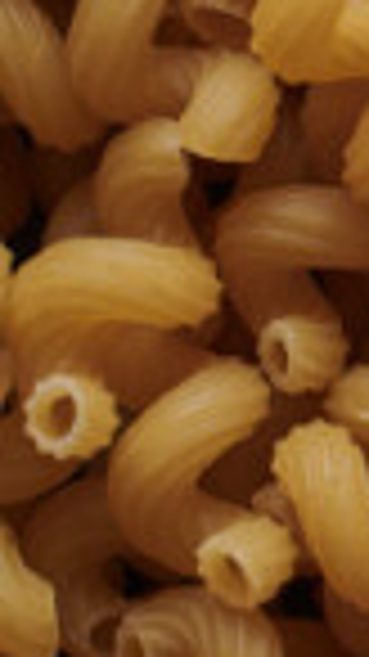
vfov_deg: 7.5
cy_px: 148
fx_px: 4998
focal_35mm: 287
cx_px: 1584
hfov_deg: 3.9
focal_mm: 50
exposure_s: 1/100
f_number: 8
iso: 160
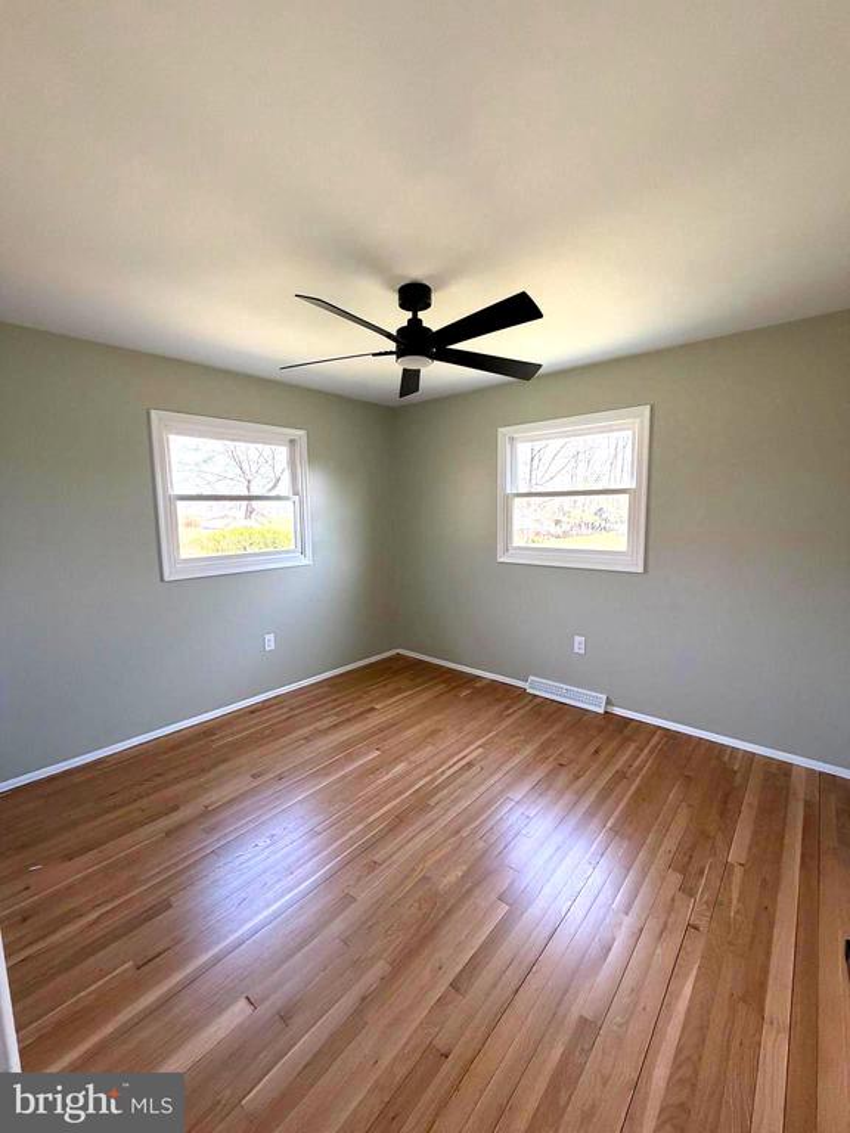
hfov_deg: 85.7
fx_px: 458
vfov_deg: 102.1
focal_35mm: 14
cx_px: 425
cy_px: 566
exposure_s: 1/121
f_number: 2.2
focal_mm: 2.22
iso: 320
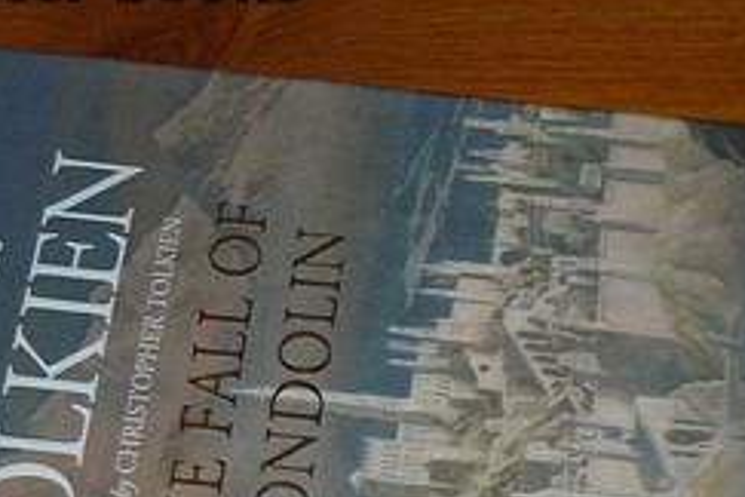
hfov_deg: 16.5
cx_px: 411
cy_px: 514
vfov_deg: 10.9
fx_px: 2566
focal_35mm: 124
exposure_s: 1/30
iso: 200
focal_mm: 10.2
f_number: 4.9
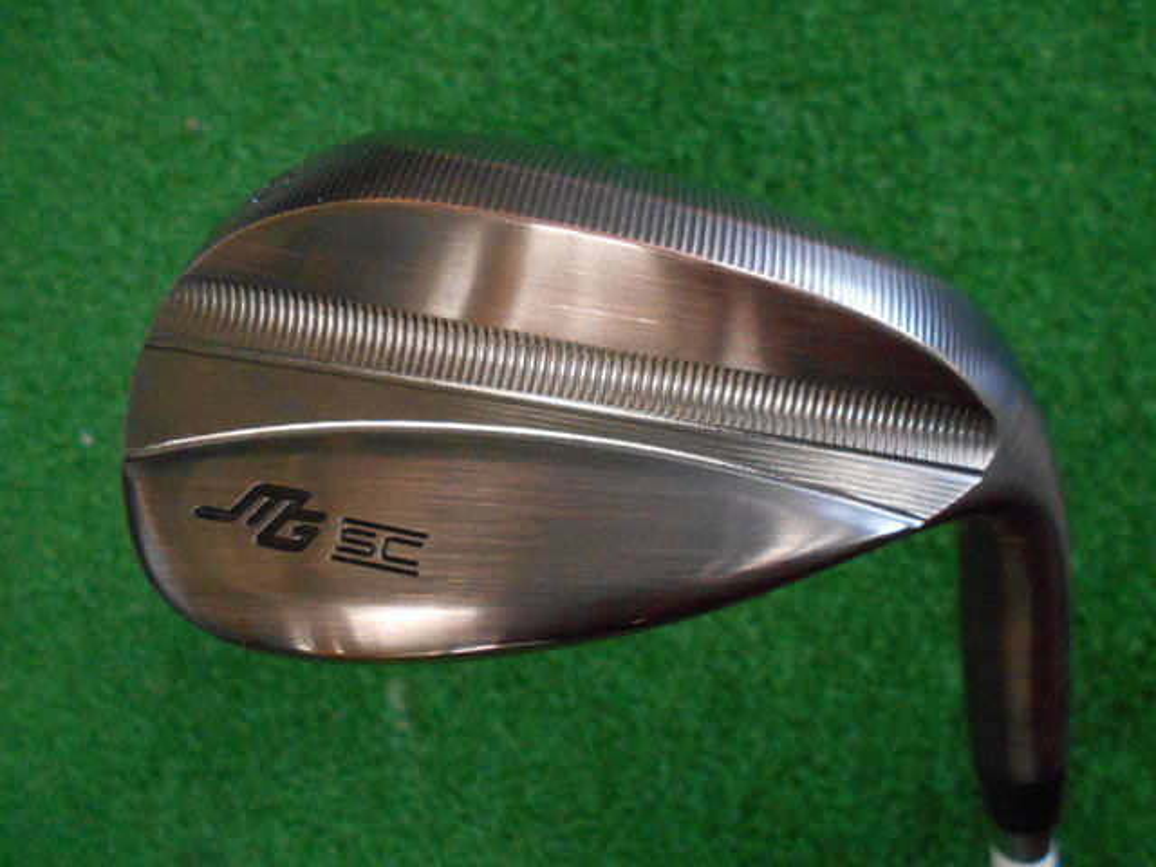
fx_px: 868
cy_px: 434
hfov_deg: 67.3
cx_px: 578
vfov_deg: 53.1
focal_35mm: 26
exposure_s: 1/80
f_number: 3.2
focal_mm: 4.6
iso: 800
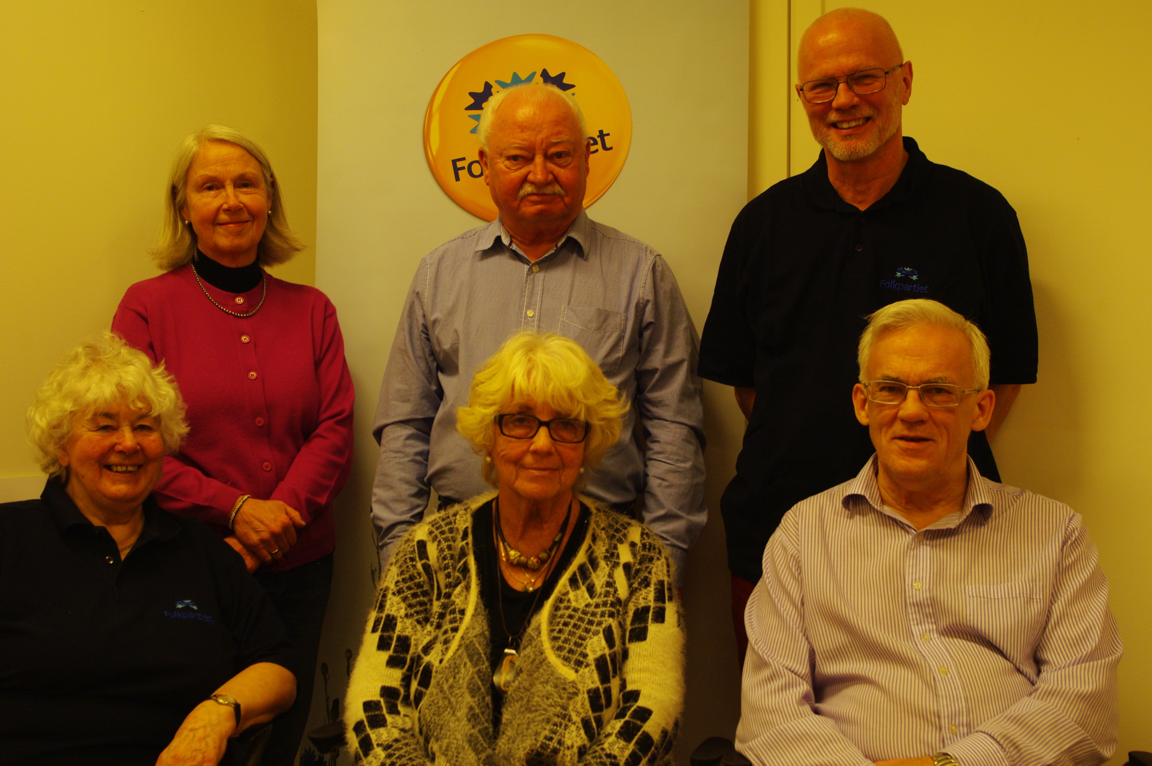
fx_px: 1663
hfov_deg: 38.2
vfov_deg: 25.9
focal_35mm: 52
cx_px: 576
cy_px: 383
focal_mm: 35
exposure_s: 1/20
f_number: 5.6
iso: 400
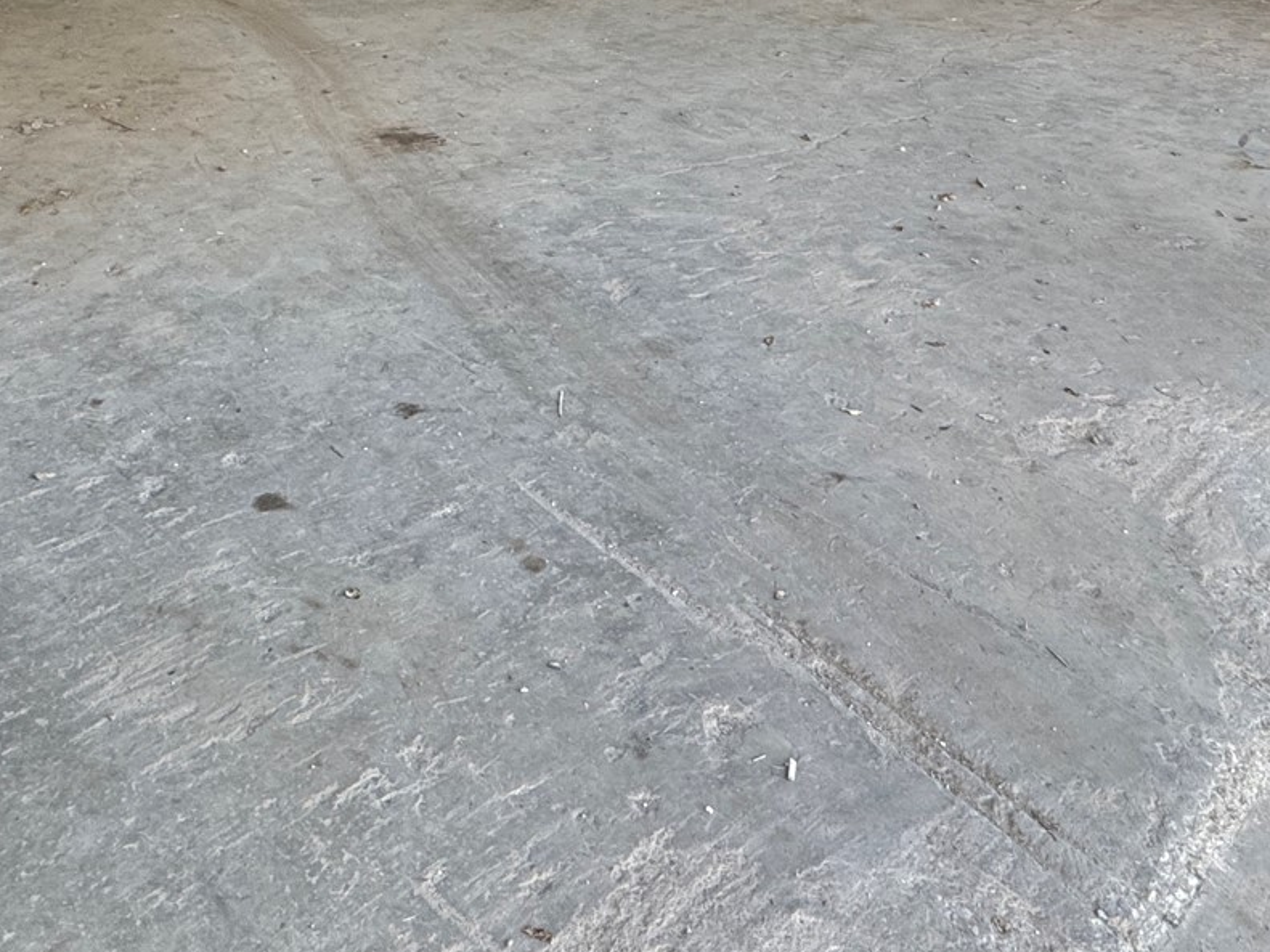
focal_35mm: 34
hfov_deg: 53.9
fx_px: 1247
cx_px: 578
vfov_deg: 36.9
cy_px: -26
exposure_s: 1/60
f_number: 2.2
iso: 160
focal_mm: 2.22
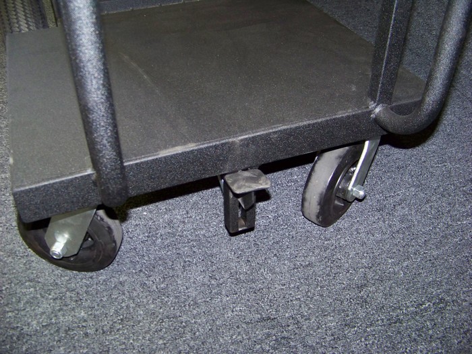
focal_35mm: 36
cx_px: 236
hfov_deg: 51.4
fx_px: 491
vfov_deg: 39.7
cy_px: 177
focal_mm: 5.85
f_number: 2.8
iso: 200
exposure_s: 1/30
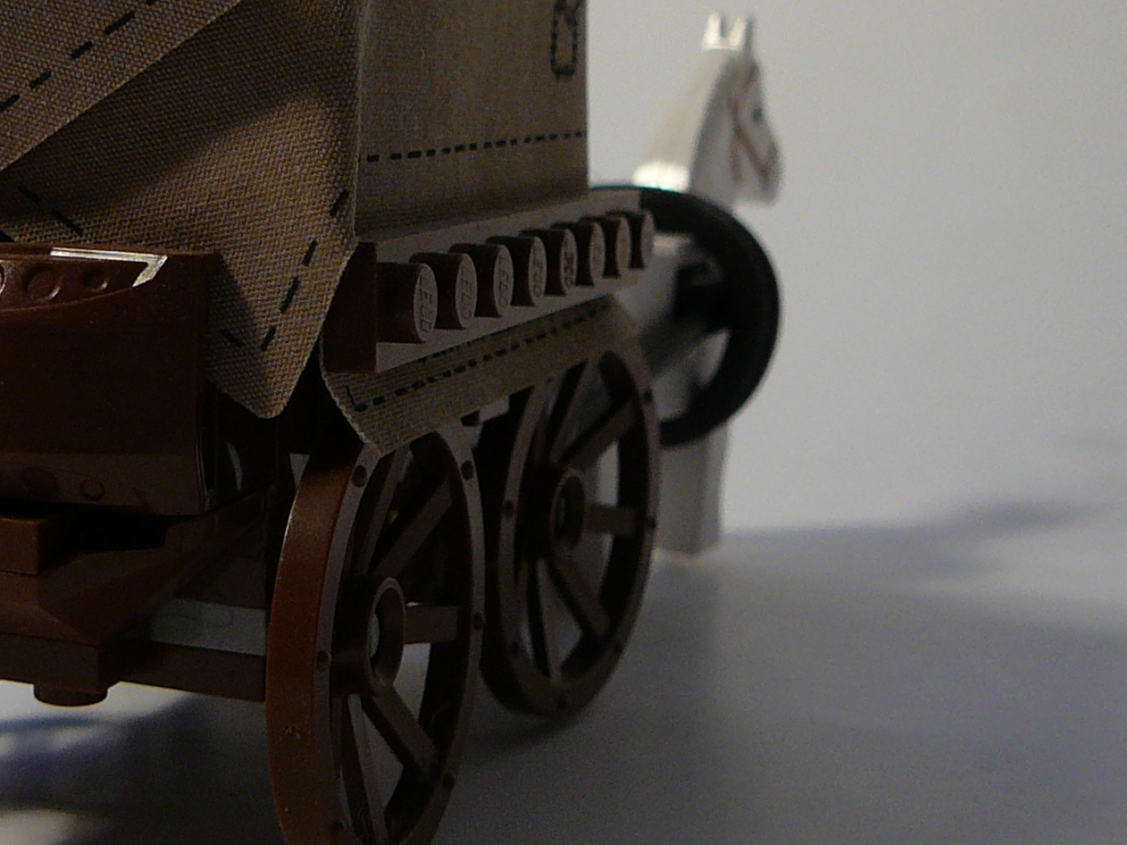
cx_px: 282
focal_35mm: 71
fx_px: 2311
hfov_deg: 27.0
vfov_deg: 20.7
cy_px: 300
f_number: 2.8
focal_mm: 5.2
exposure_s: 1/30
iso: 100
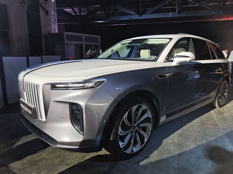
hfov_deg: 69.3
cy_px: 92
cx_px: 125
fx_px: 168
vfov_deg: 54.9
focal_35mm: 25
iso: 64
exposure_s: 1/45
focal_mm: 8.72
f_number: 1.63
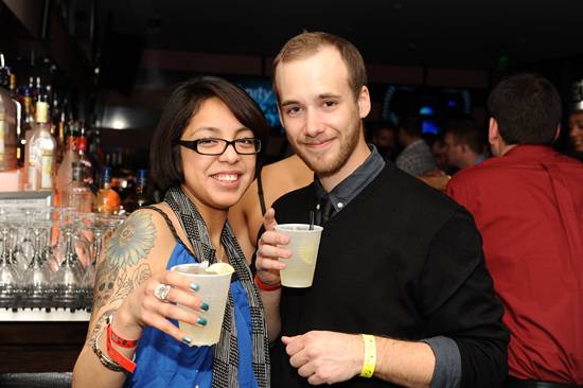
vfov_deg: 24.2
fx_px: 906
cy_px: 194
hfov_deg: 35.7
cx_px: 292
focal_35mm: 56
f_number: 6.7
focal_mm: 56
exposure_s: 1/250
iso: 800
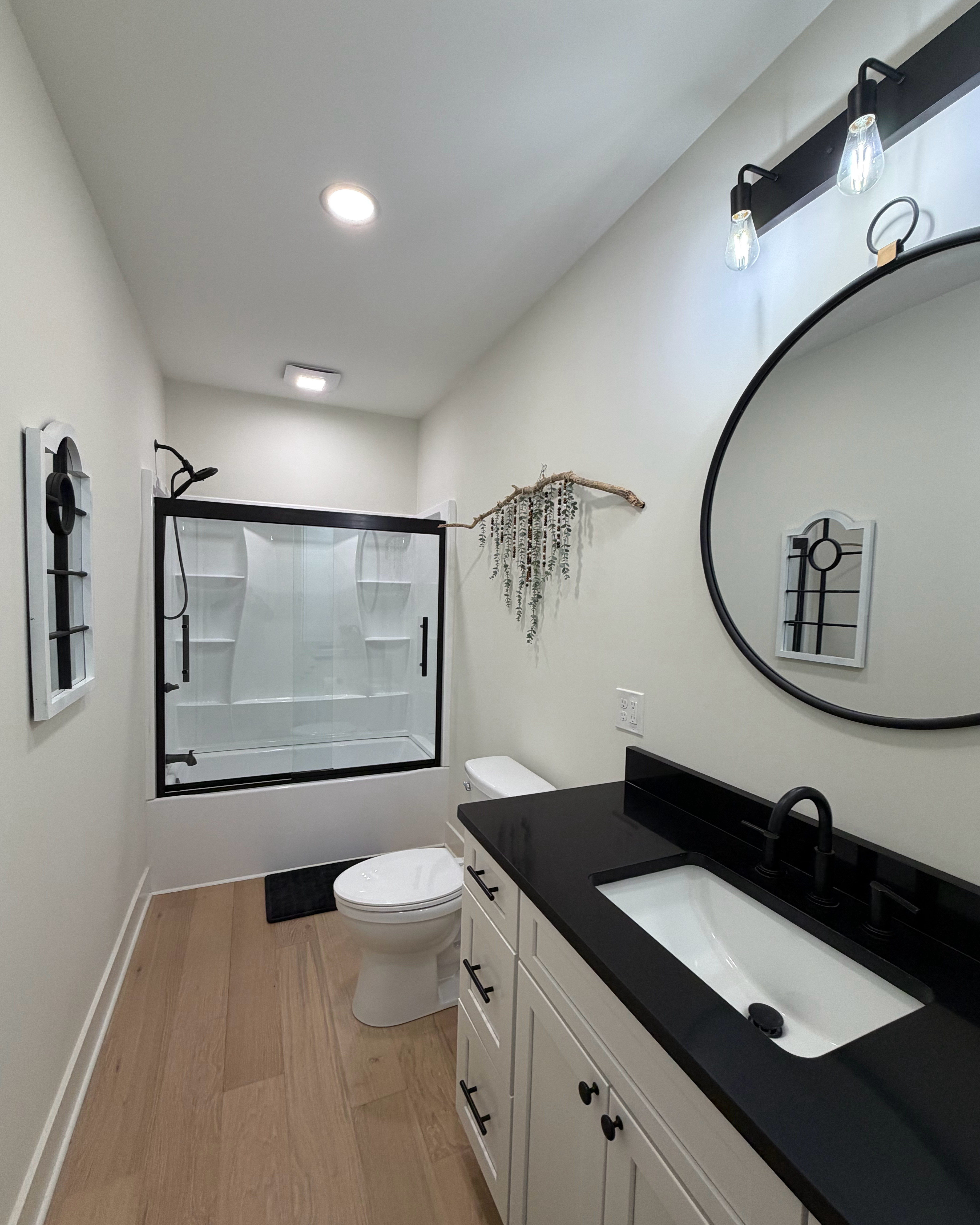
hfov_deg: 84.0
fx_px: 544
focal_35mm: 15
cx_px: 485
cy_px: 629
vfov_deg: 96.8
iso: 125
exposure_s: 1/120
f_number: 2.2
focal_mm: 2.22
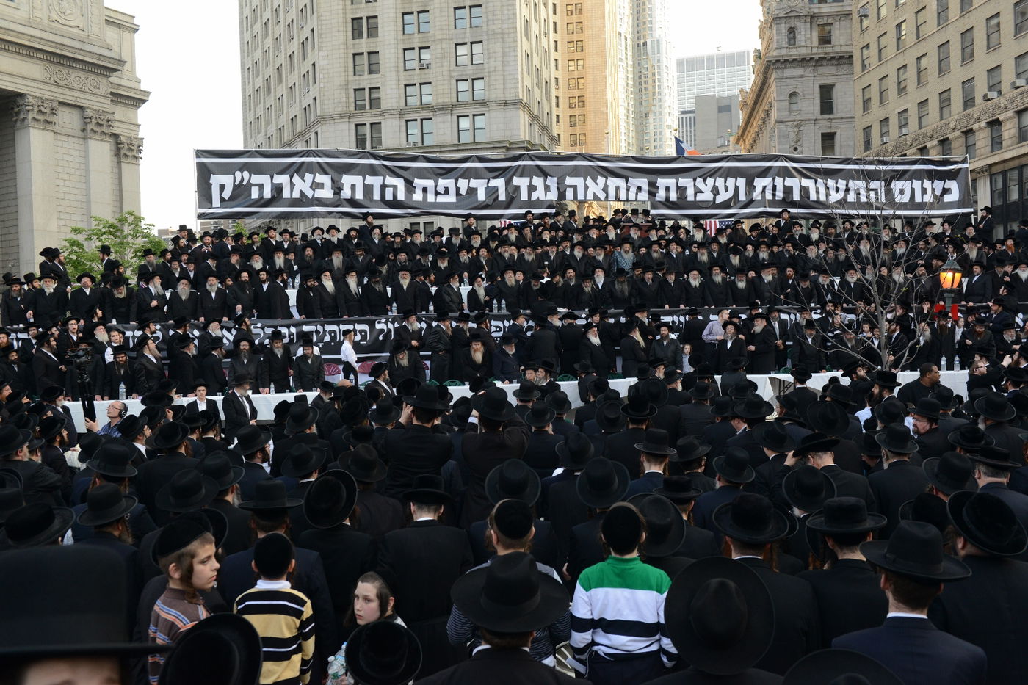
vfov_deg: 38.9
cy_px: 342
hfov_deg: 55.8
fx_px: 971
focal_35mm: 34
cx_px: 514
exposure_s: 1/320
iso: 1250
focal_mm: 34
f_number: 5.6
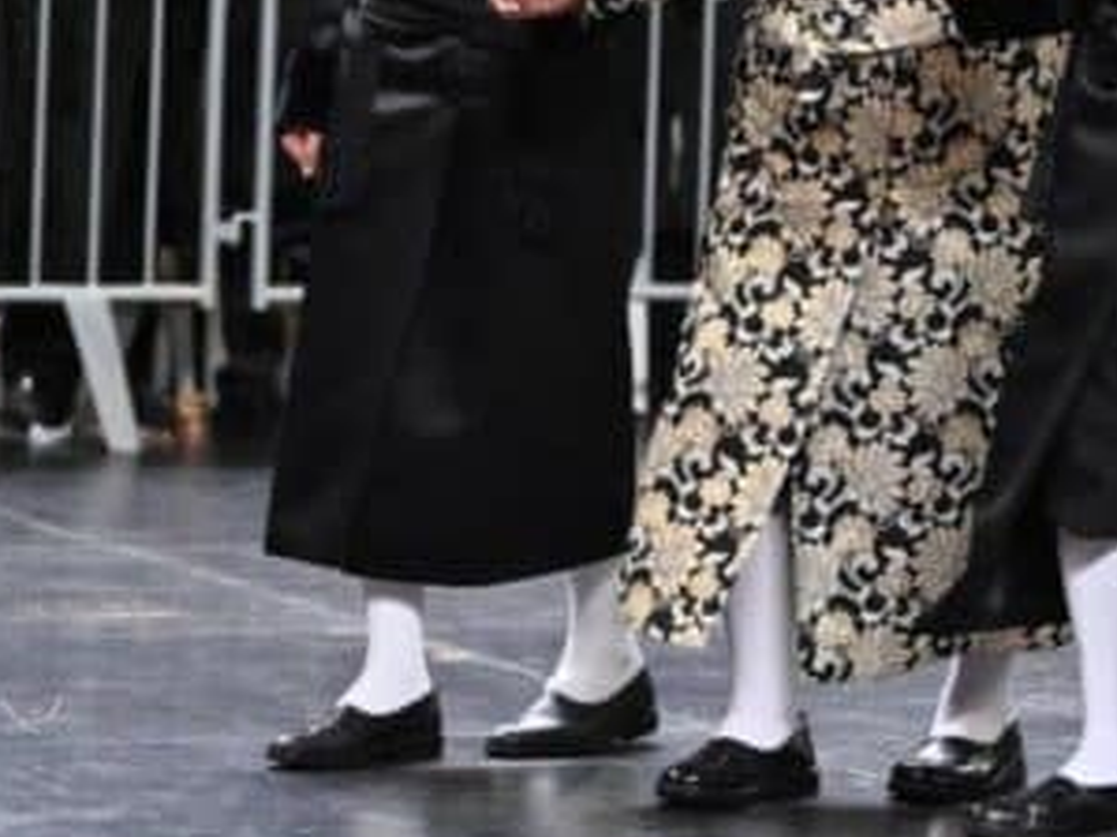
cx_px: 848
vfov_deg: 5.9
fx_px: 8128
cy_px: 49
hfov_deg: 7.9
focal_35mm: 252
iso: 1000
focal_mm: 102
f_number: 2.8
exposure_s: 1/250
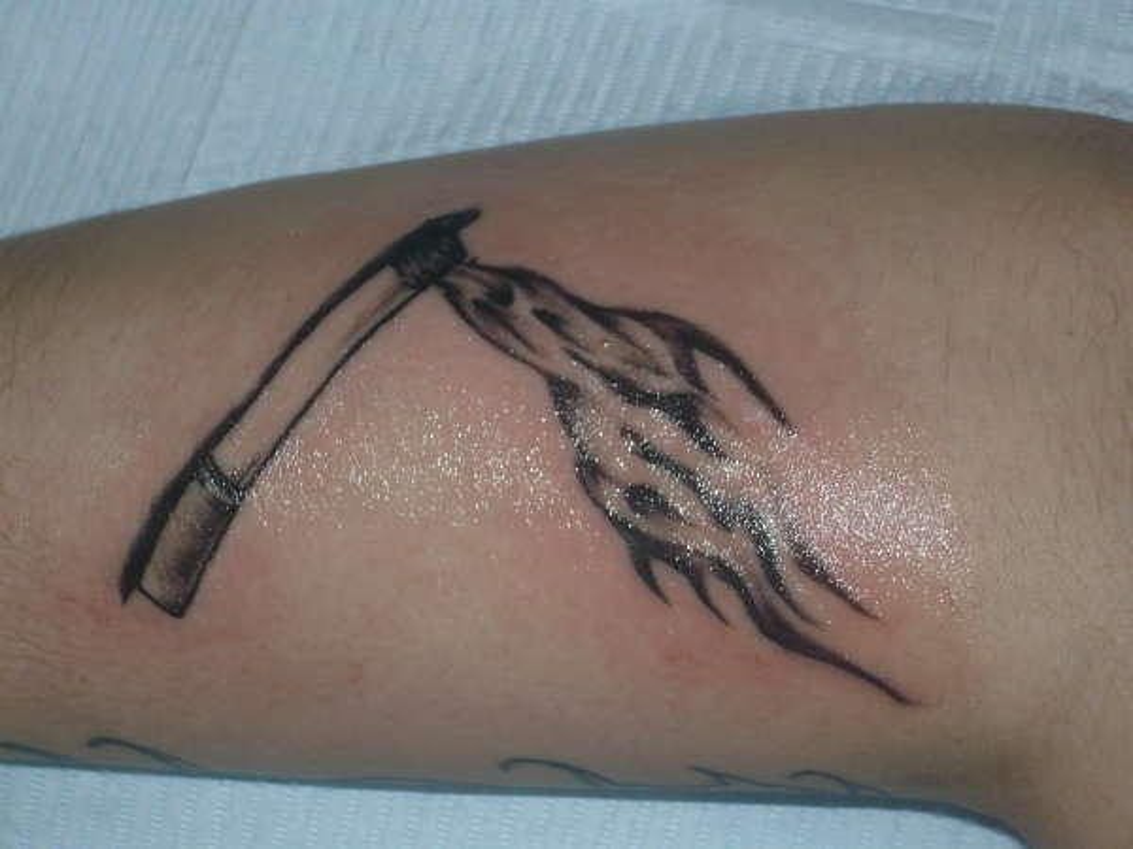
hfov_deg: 18.7
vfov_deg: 14.1
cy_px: 424
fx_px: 3437
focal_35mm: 105
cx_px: 566
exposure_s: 1/30
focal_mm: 17.4
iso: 100
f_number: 5
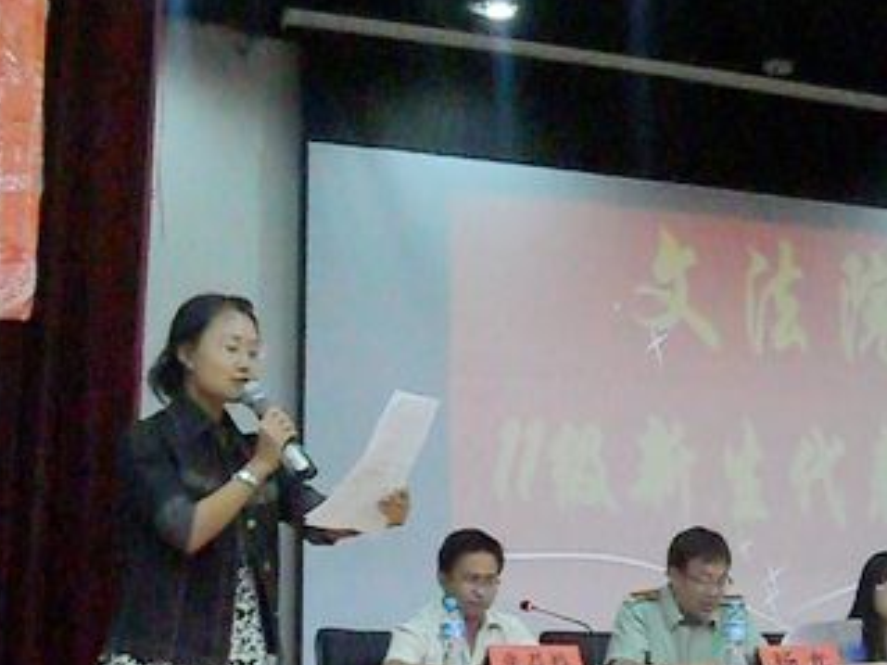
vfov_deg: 25.1
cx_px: 495
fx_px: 1486
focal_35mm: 58
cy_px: 427
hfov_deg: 33.2
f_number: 4.5
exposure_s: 1/30
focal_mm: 7.8
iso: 1000
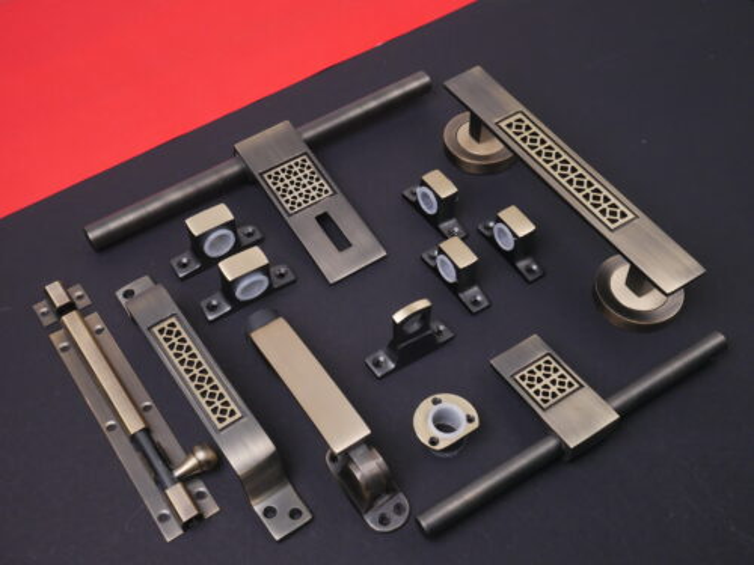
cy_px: 282
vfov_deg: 34.3
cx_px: 377
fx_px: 915
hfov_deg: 44.8
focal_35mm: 42
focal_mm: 21
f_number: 7.1
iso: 1000
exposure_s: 1/30
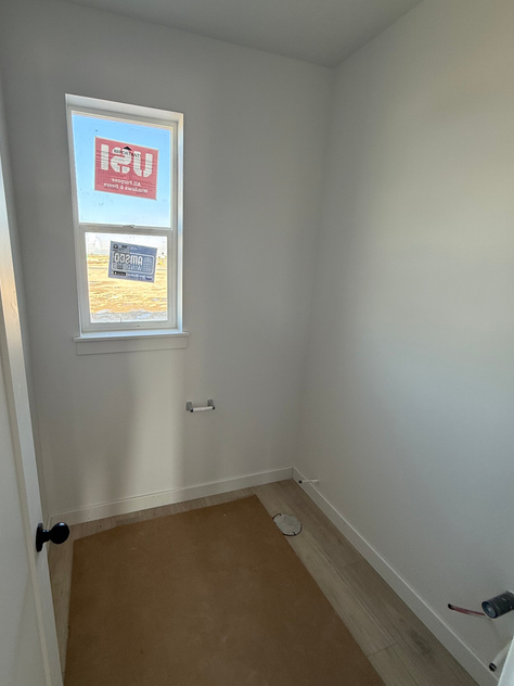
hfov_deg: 74.0
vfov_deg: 91.0
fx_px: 337
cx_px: 209
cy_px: 344
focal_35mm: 17
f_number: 2.2
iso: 80
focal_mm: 2.22
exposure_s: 1/99
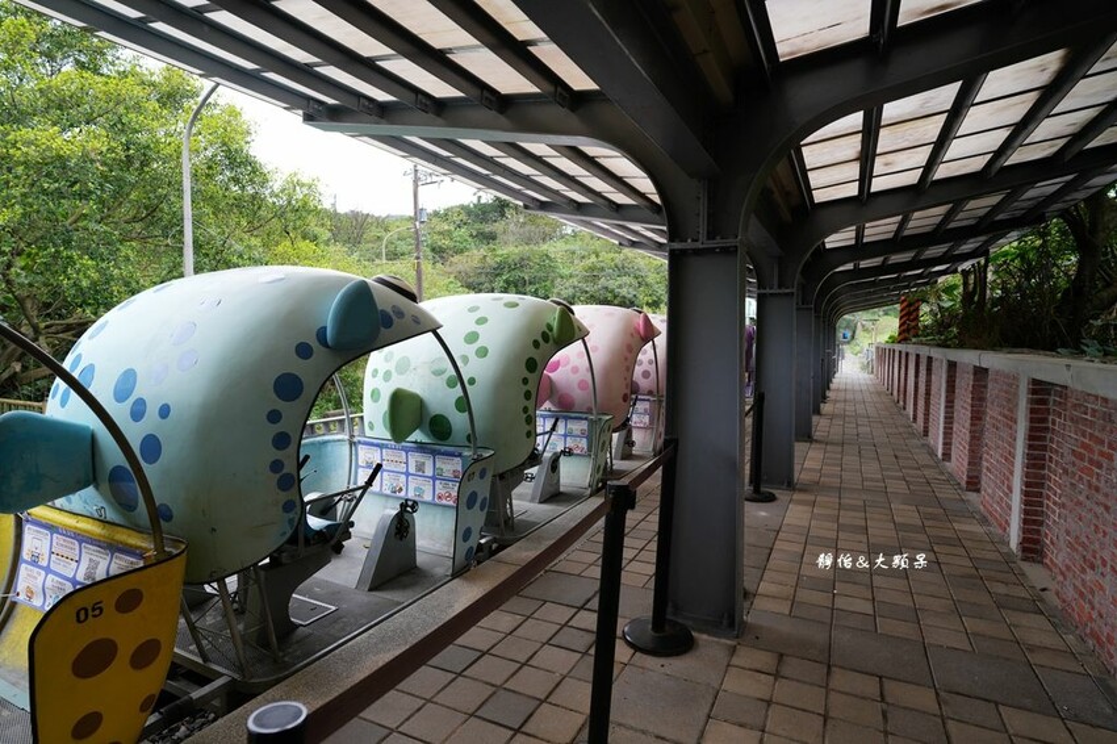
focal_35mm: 19
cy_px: 372
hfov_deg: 86.9
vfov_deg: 64.5
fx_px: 589
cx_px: 558
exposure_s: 1/60
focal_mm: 19
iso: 100
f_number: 4
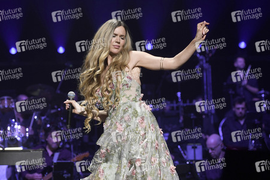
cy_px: 90
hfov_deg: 21.5
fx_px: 712
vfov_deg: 14.4
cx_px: 135
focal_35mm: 95
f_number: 4
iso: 1600
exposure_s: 1/500
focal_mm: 95
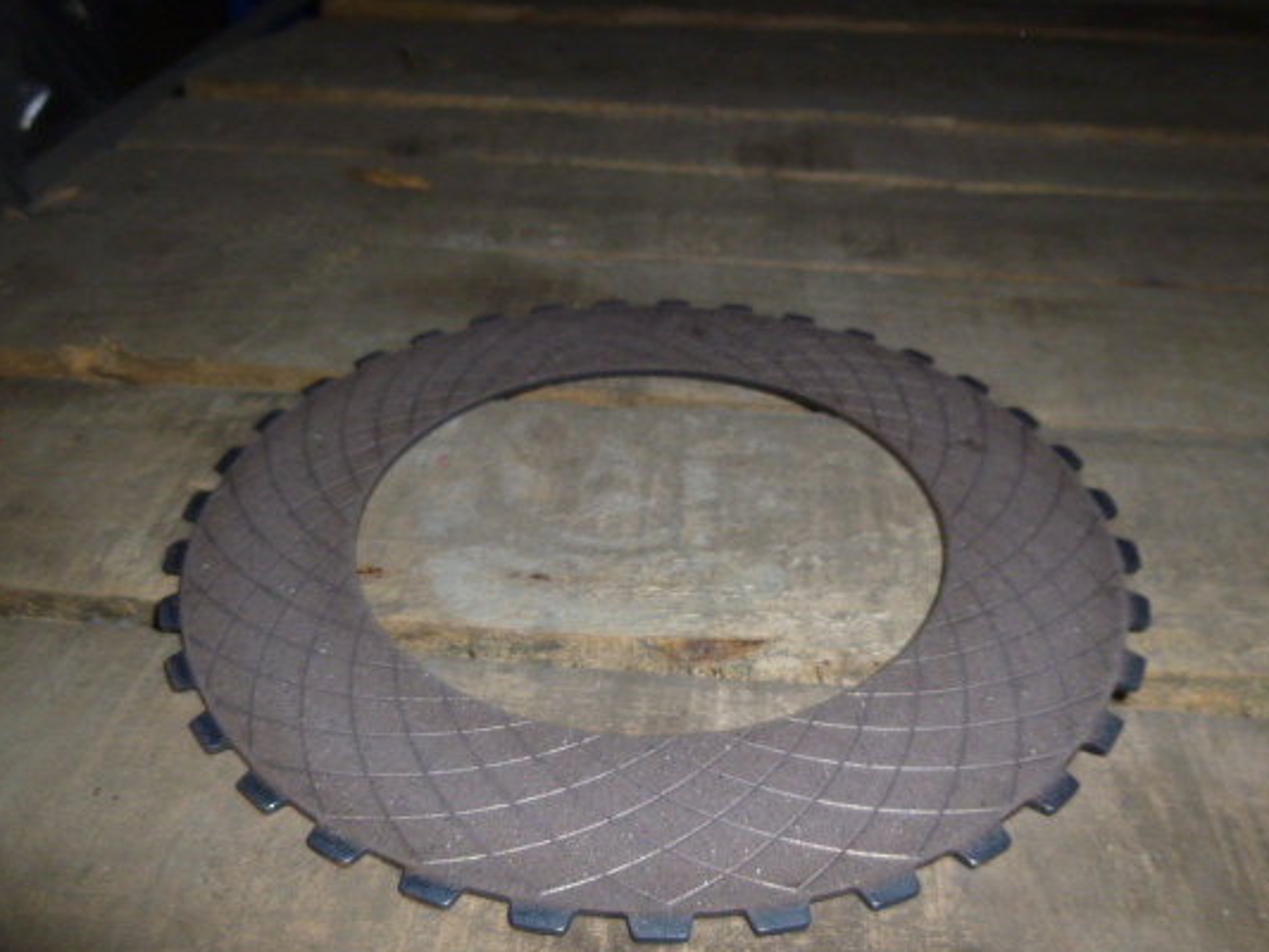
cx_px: 600
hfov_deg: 59.9
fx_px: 1100
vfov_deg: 46.7
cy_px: 543
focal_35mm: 30
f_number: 3.1
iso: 100
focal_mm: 4.5
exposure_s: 1/60
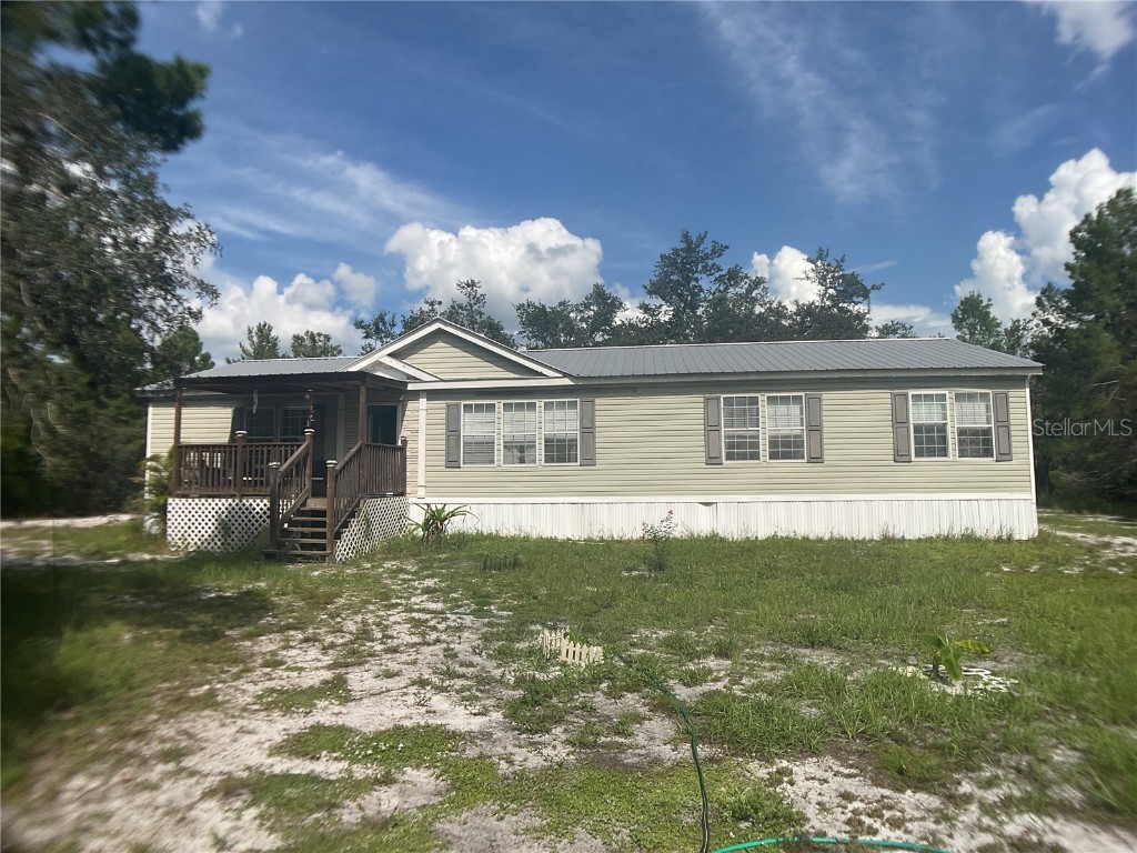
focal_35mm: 29
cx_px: 568
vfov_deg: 48.2
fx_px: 953
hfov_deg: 61.7
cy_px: 426
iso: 16
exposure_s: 1/3125
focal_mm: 3
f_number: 1.8
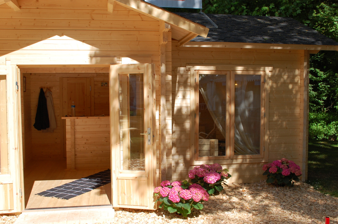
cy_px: 112
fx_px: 337
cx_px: 169
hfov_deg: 53.2
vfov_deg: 36.8
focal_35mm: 36
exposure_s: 1/160
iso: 200
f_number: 11
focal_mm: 24
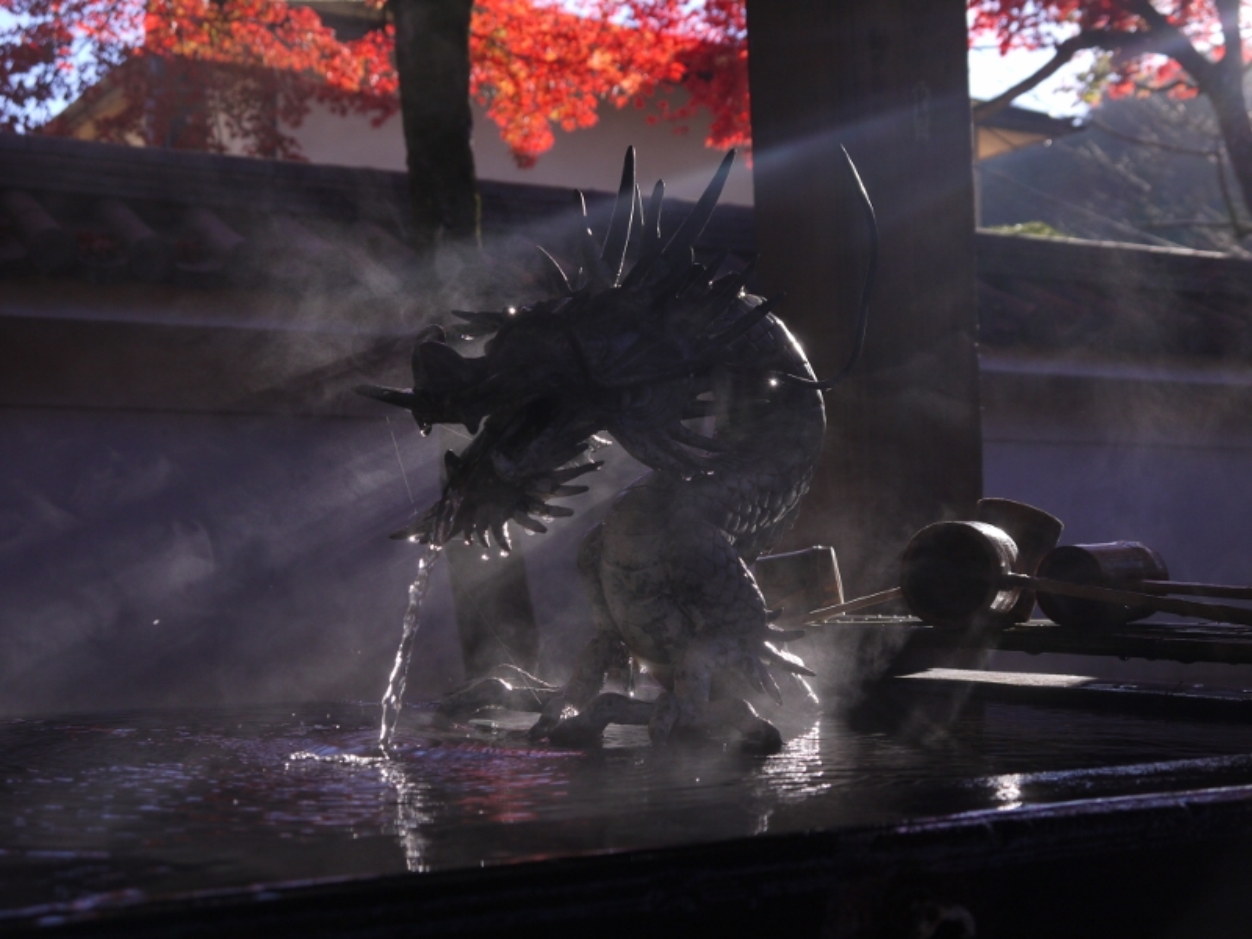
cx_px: 626
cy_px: 470
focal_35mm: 56
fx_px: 2025
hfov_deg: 34.3
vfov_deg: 26.1
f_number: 6.3
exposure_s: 1/400
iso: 200
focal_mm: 28
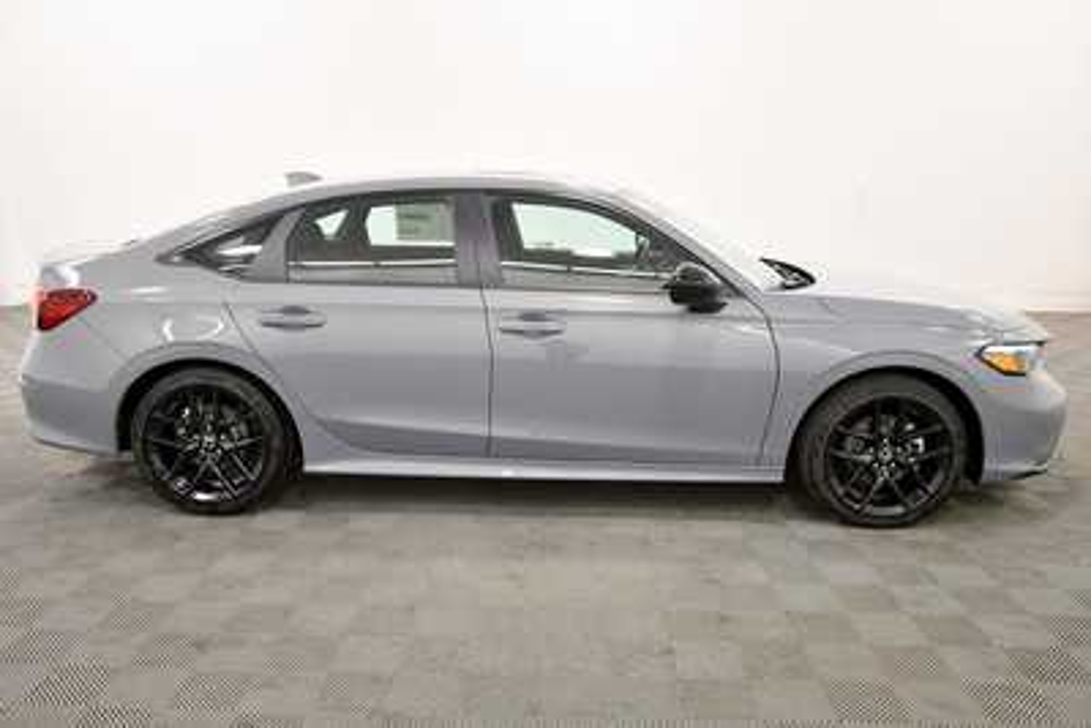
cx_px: 546
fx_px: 909
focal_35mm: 30
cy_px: 364
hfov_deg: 61.9
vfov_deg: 43.6
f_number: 5.6
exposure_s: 1/125
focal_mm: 20
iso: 1250
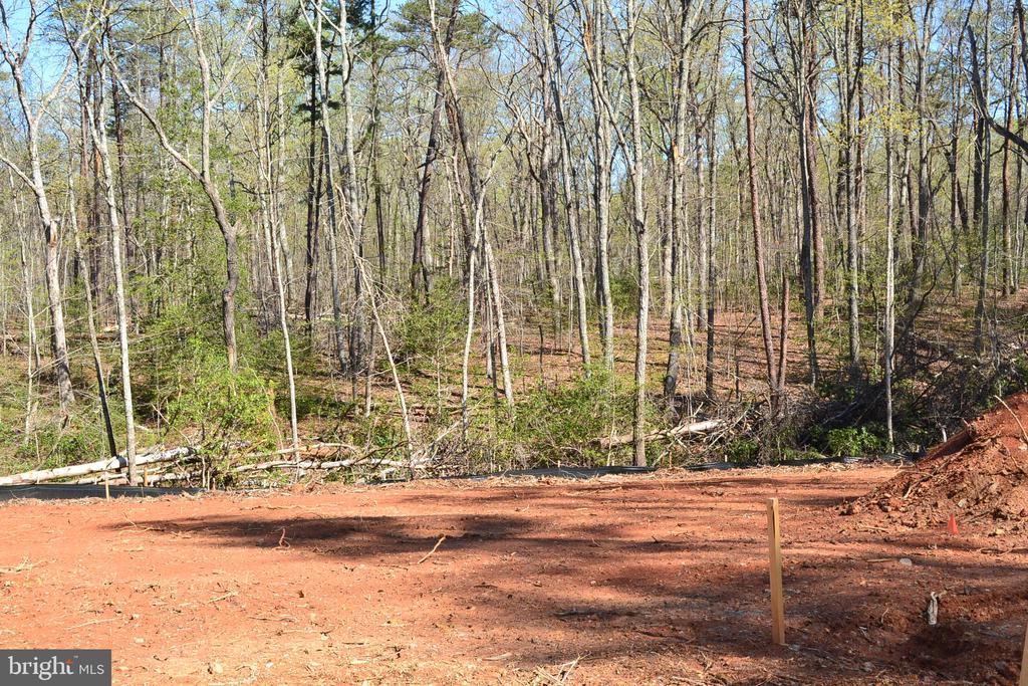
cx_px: 514
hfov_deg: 41.1
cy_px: 343
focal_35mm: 48
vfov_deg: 28.1
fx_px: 1371
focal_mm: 32
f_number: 10
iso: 400
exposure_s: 1/250
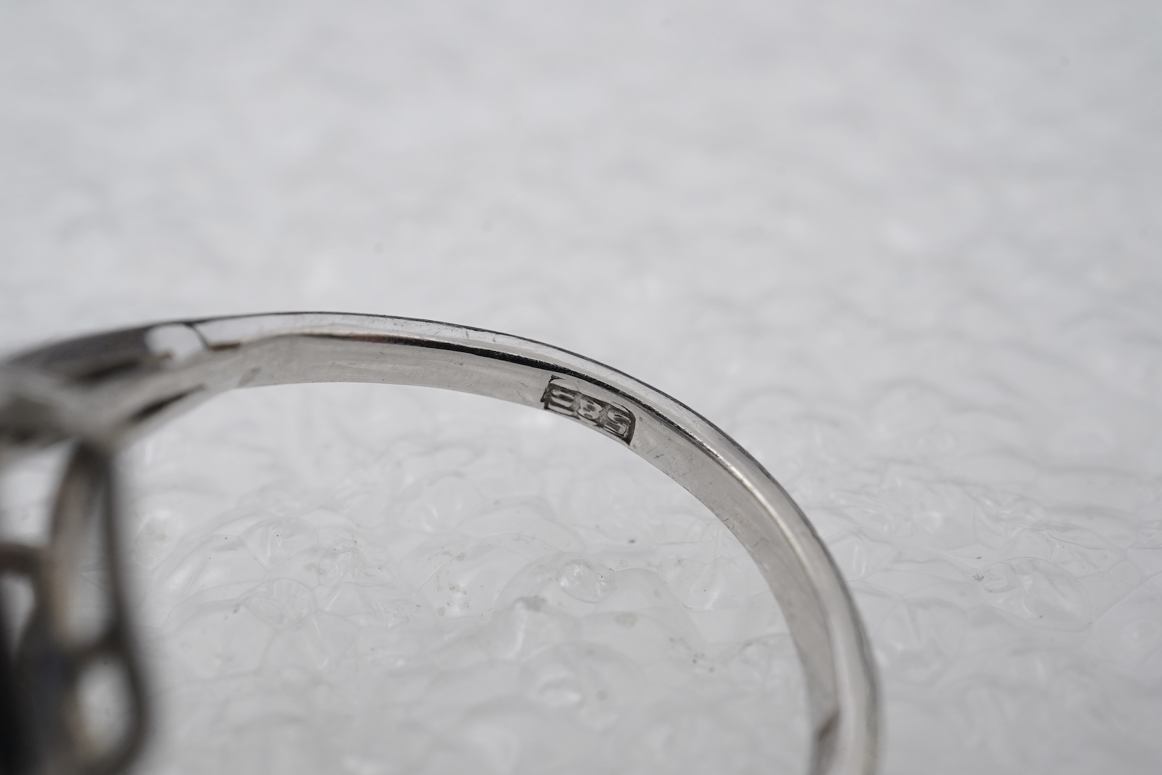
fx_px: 1453
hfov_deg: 43.6
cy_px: 388
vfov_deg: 29.9
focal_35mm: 45
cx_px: 581
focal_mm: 30
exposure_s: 1/125
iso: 400
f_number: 22
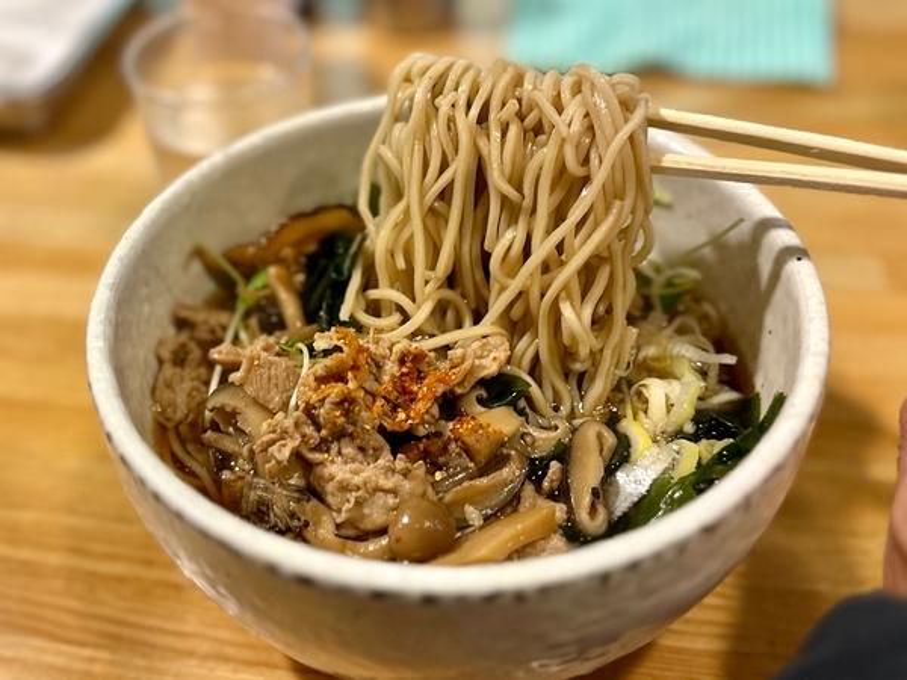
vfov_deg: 56.8
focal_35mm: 24
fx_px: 629
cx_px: 454
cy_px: 340
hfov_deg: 71.6
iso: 250
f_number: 1.78
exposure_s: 1/50
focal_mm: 6.86
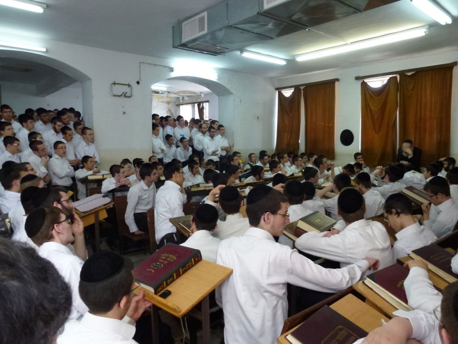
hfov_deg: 71.6
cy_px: 172
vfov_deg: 56.8
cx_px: 229
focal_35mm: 24
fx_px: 318
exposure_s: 1/60
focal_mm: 4.3
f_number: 3.3
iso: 250
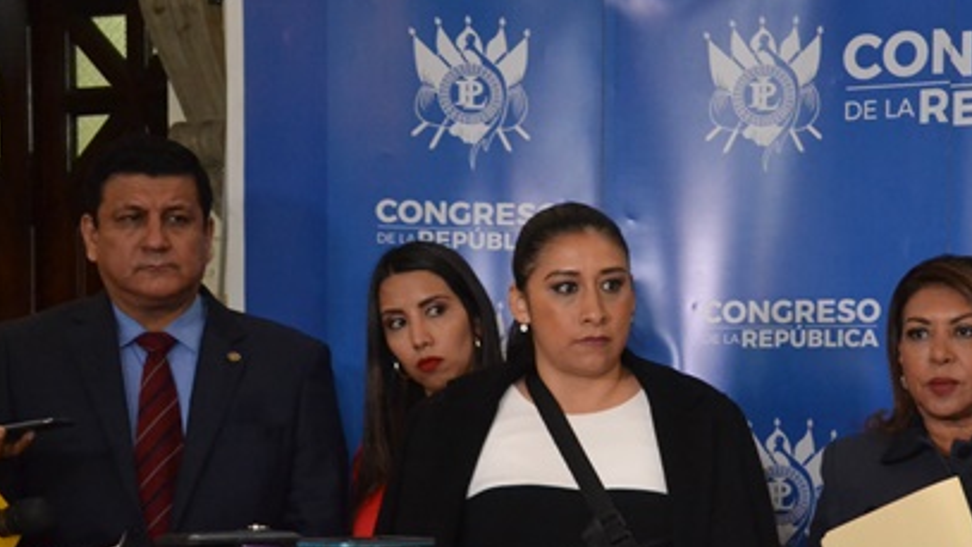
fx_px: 2036
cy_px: 422
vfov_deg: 15.2
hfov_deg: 26.6
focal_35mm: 79
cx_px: 712
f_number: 6.3
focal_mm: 32
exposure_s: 1/60
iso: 3200
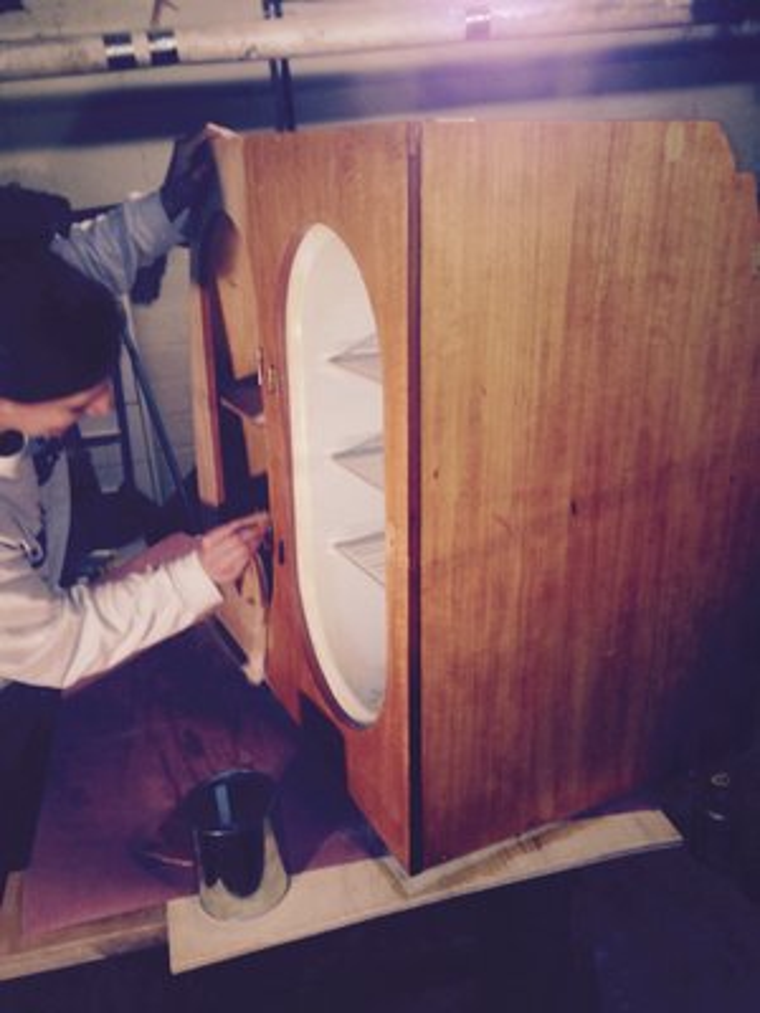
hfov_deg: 42.9
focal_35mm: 33
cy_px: 506
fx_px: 966
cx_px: 380
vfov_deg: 55.4
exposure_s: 1/20
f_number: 2.4
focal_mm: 4.12
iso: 64
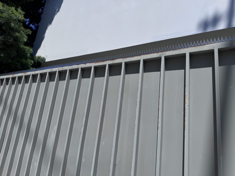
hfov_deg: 71.6
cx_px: 118
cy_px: 88
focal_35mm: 24
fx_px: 163
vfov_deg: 56.8
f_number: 1.78
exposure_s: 1/9009
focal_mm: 6.86
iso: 80
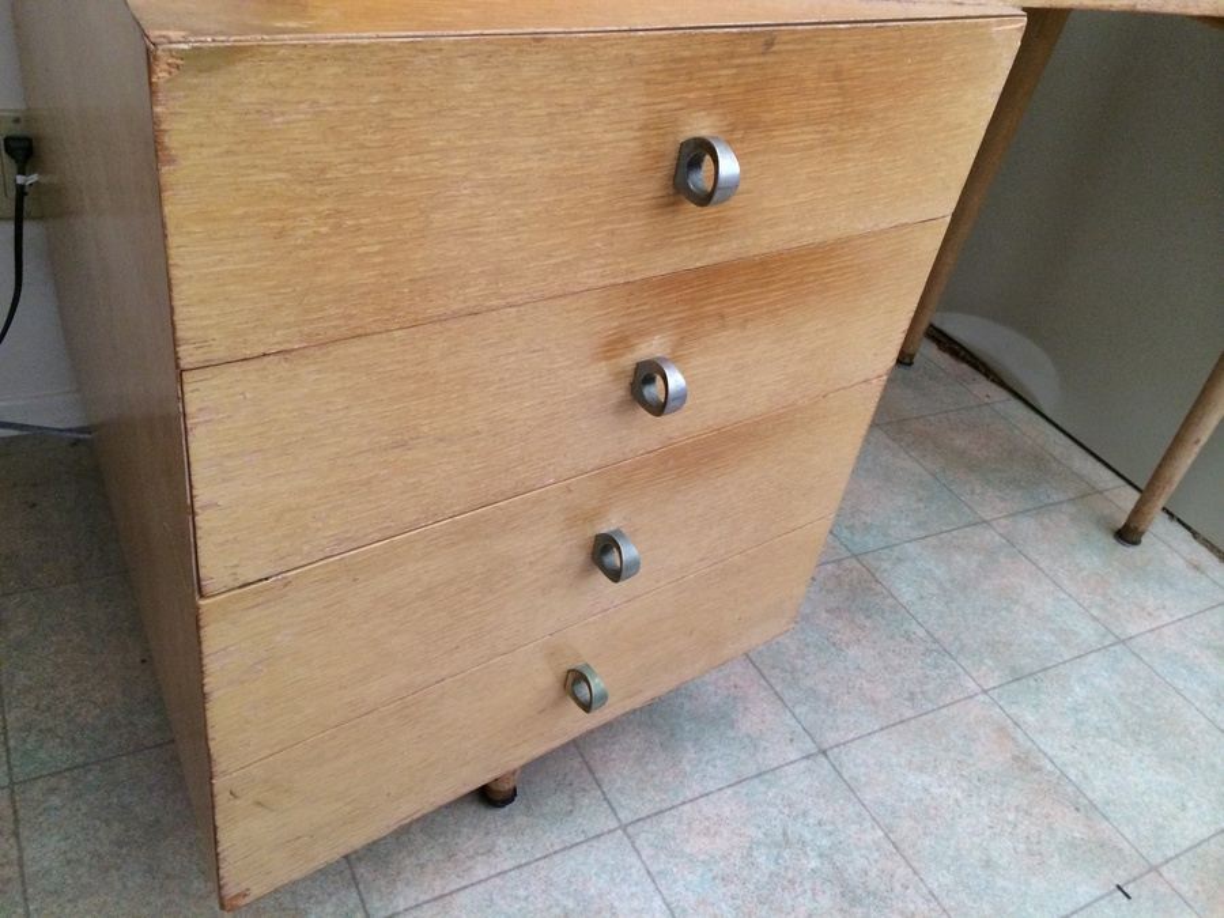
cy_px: 459
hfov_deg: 60.0
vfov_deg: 46.8
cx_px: 612
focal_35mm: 30
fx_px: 1061
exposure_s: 1/30
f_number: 2.2
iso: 250
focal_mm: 4.12
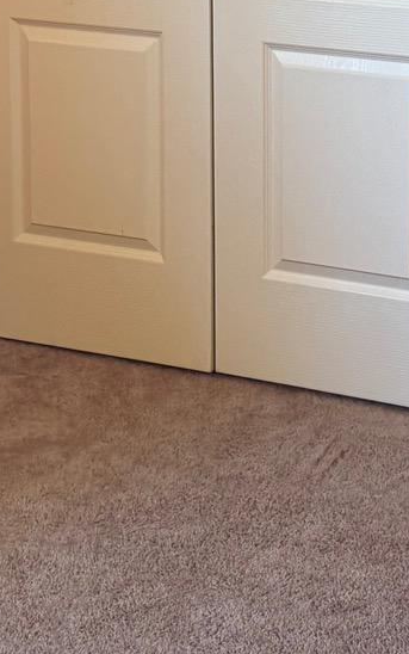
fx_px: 1693
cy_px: -70
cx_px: 420
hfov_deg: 13.6
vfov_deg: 20.8
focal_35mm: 95
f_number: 1.78
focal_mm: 6.76
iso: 200
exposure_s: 1/98
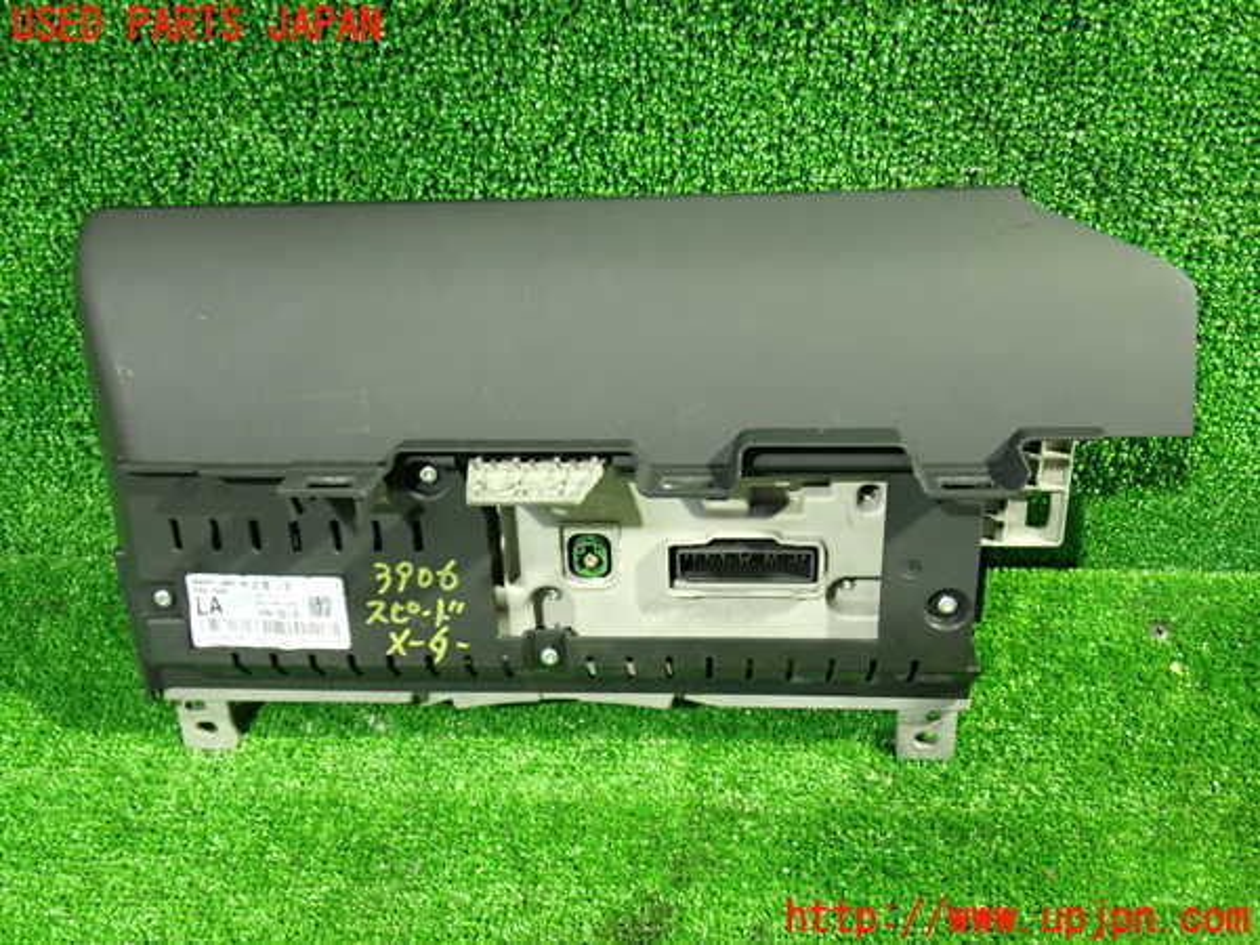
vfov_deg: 44.2
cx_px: 630
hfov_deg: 56.8
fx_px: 1165
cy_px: 472
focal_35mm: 32
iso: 800
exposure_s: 1/15
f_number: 2.4
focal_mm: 5.79
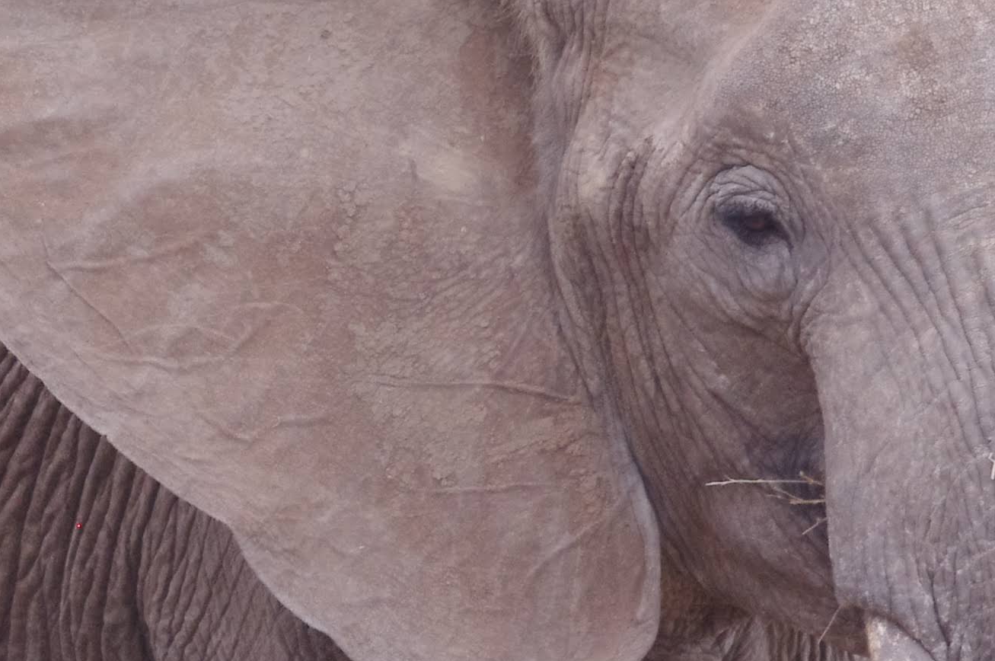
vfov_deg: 3.0
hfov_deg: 4.5
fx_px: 12588
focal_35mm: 456
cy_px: 767
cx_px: 277
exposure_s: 1/500
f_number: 6.3
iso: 1600
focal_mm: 93
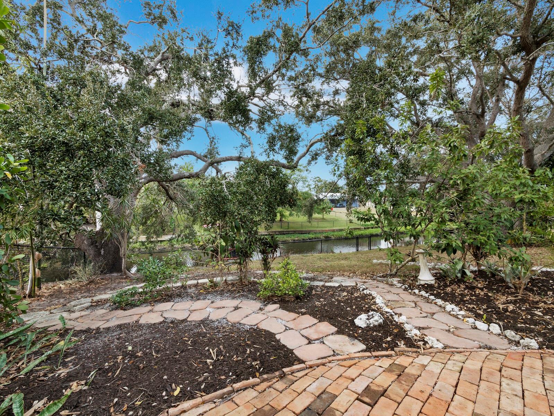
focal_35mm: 14
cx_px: 277
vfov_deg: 85.7
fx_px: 224
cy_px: 208
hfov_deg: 102.0
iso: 250
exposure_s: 1/13
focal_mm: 7
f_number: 11
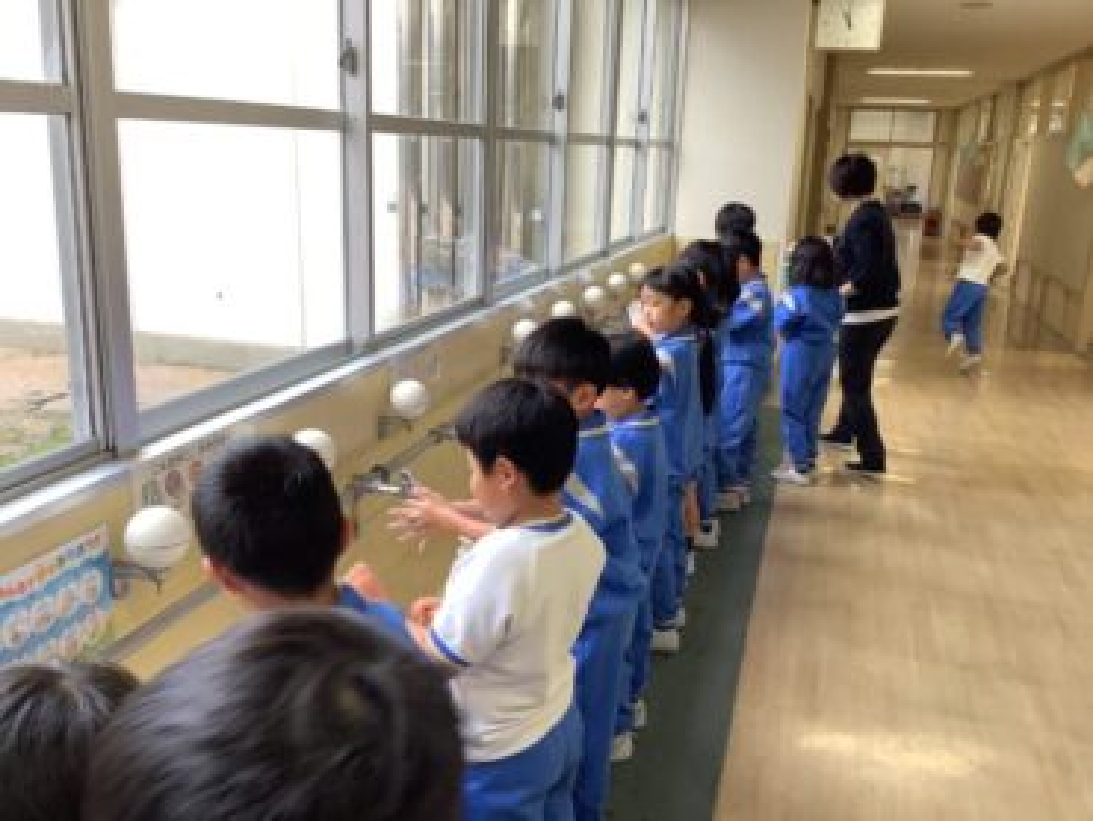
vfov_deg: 45.5
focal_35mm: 31
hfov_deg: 58.3
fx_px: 979
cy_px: 410
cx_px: 546
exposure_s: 1/60
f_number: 2.4
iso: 80
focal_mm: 3.3
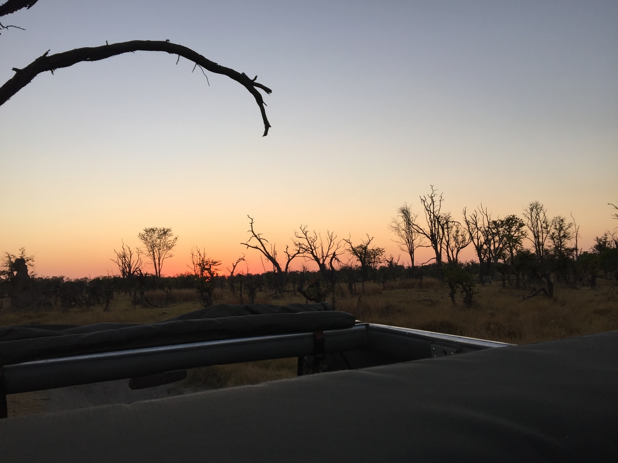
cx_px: 309
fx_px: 518
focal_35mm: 29
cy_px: 232
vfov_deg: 48.2
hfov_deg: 61.7
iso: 32
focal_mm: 4.15
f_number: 2.2
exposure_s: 1/249
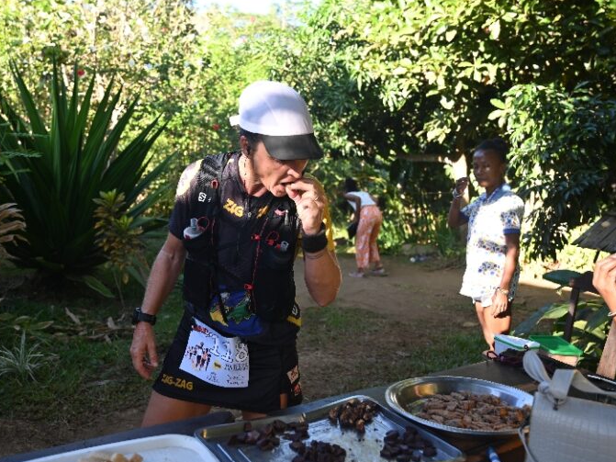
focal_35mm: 34
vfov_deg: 42.3
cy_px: 233
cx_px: 295
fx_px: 597
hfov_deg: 54.6
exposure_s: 1/250
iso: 320
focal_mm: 30.5
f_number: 4
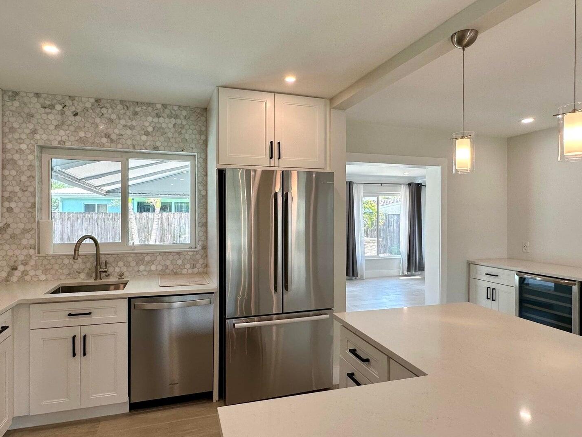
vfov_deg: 63.5
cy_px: 216
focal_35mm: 21
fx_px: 353
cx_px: 278
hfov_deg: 78.9
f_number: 2.2
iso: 64
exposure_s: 1/120
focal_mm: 2.22
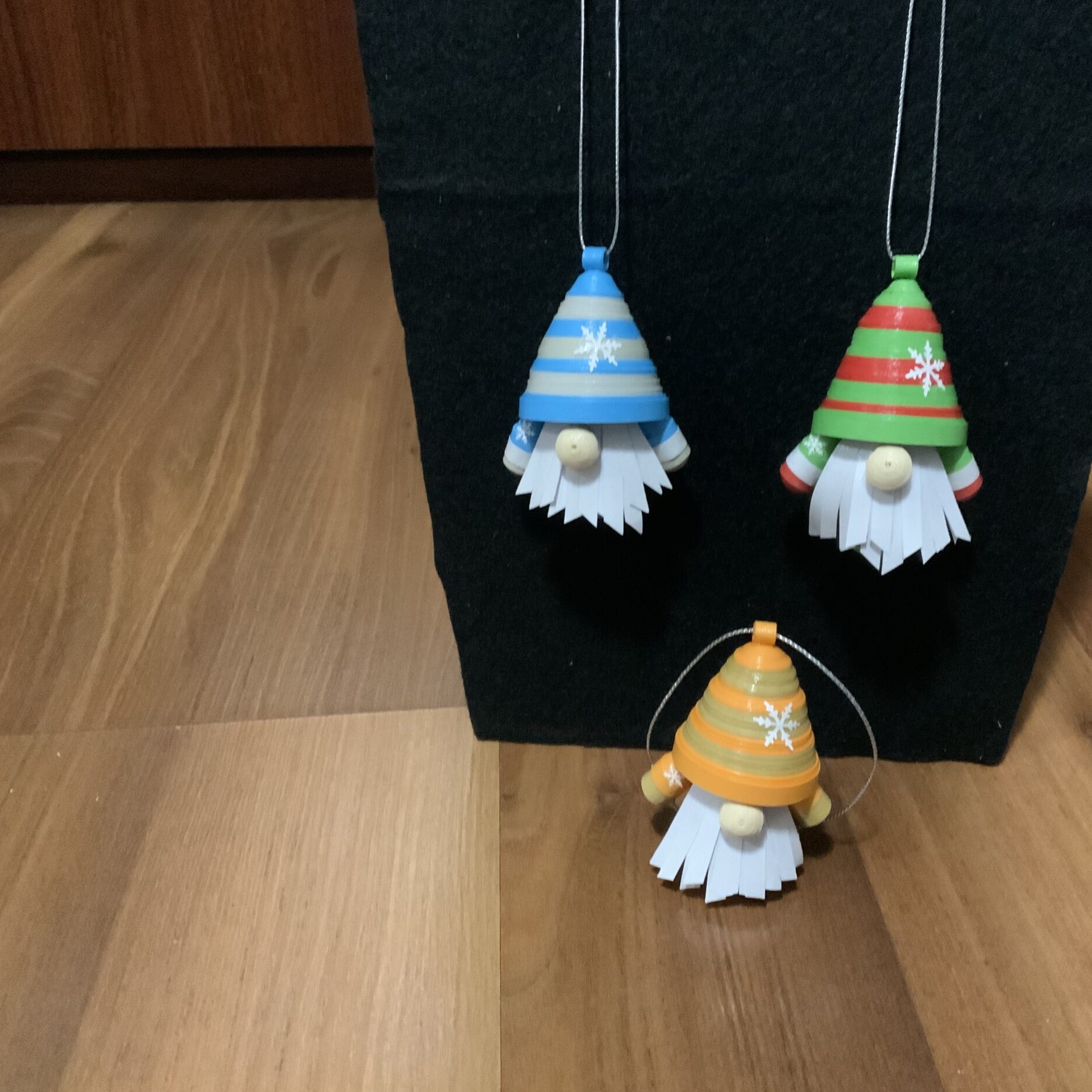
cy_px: 544
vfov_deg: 47.2
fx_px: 1249
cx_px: 611
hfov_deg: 47.1
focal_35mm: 35
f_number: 1.8
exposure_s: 1/24
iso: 500
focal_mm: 3
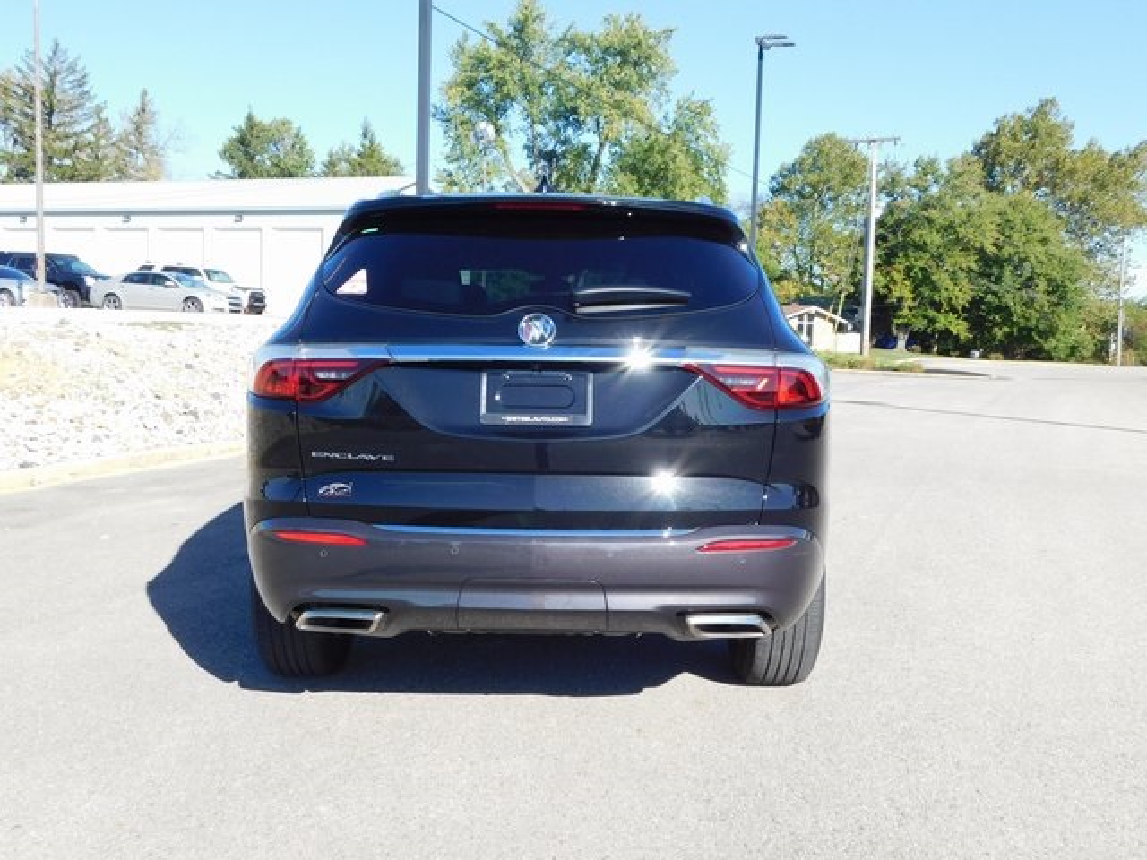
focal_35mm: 36
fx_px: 1193
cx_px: 574
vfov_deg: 39.7
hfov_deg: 51.4
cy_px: 430
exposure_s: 1/640
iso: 125
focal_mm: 6.3
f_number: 3.5
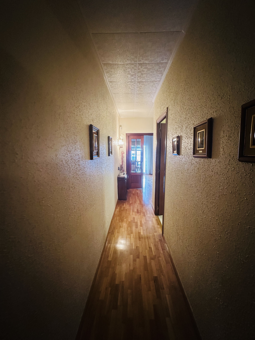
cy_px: 170
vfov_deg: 102.1
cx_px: 128
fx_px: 138
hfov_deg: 85.7
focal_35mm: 14
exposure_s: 1/50
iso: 800
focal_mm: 2.22
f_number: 2.2
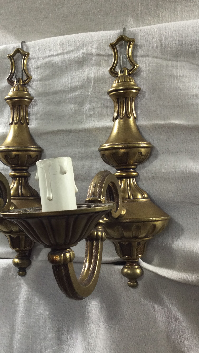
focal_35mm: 41
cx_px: 43
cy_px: 191
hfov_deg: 28.5
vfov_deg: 49.3
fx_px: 385
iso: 32
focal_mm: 3.3
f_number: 2.4
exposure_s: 1/33
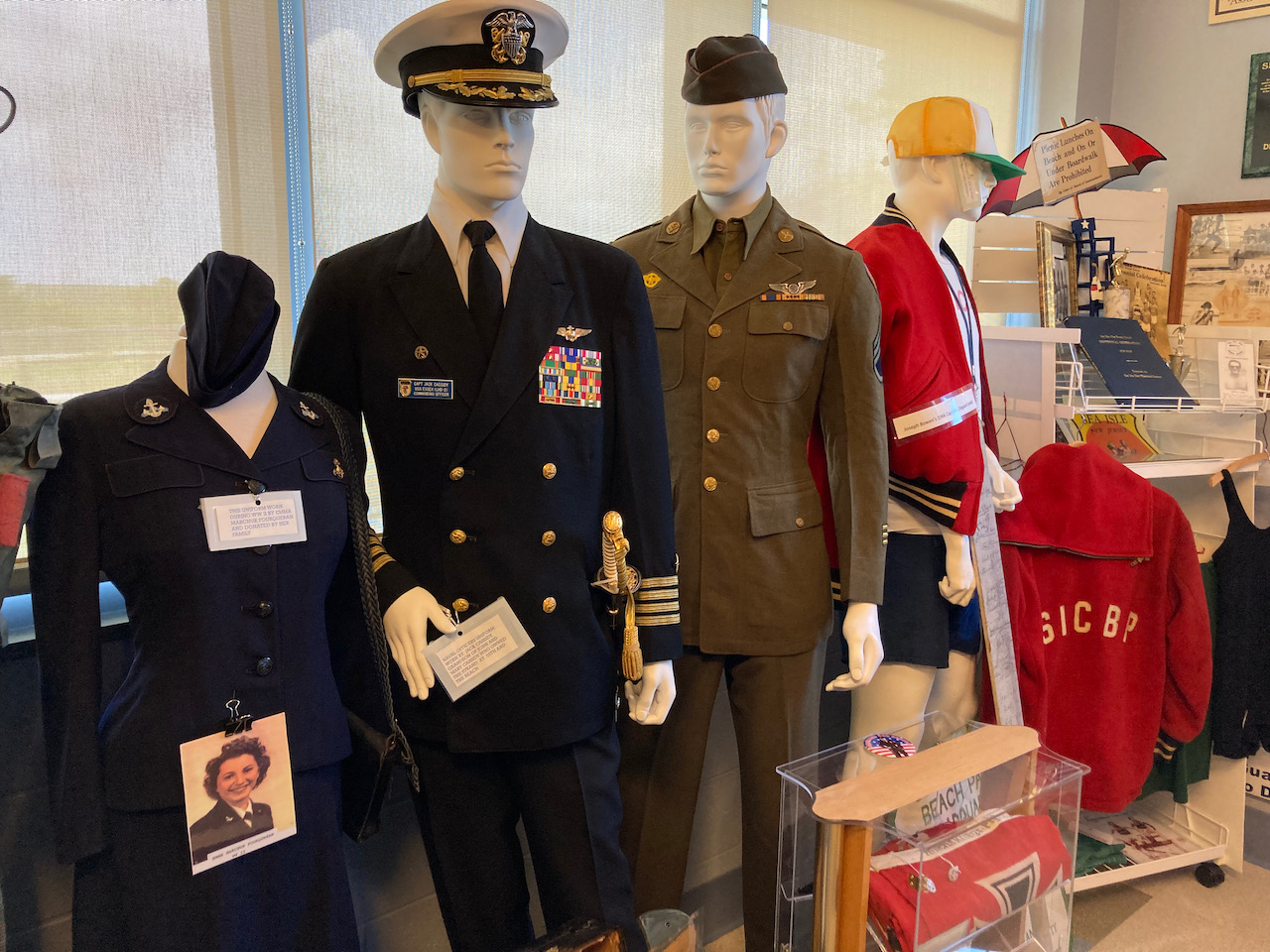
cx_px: 635
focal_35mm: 28
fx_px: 1027
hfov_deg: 63.4
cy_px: 476
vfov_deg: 49.7
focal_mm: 3.99
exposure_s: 1/120
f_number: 1.8
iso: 80
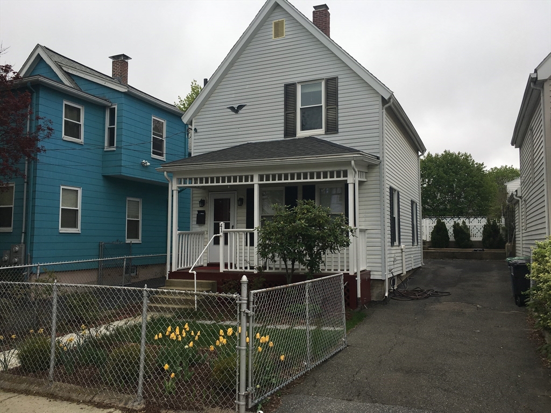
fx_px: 462
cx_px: 276
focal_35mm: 29
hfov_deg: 61.7
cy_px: 206
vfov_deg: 48.2
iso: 25
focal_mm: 4.15
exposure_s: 1/549
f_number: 2.2
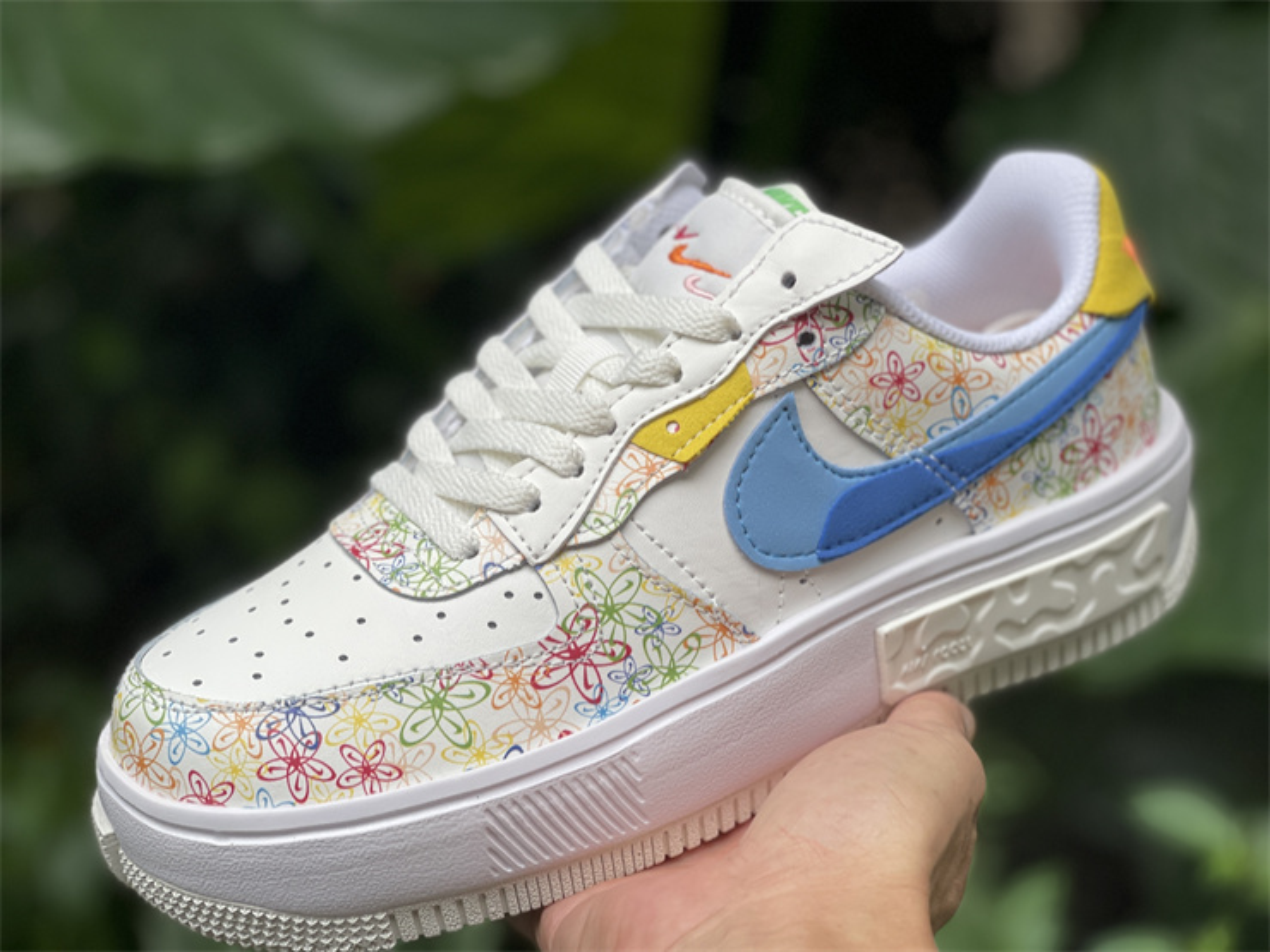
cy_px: 476
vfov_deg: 22.9
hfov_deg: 30.3
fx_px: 2348
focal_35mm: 64
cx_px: 635
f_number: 2.2
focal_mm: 7.5
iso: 32
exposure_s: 1/121
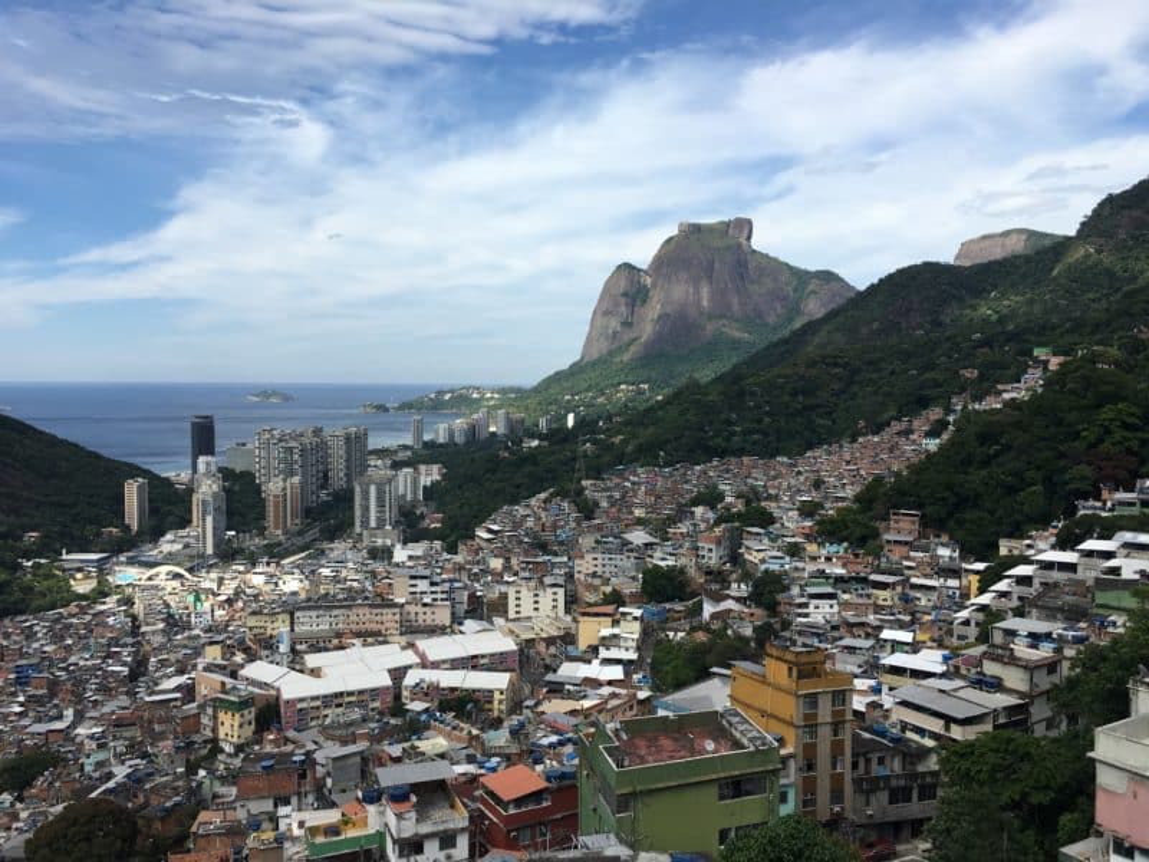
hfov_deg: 61.7
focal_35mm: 29
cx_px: 574
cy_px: 431
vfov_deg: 48.2
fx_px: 963
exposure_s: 1/1672
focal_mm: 4.15
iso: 25
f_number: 2.2
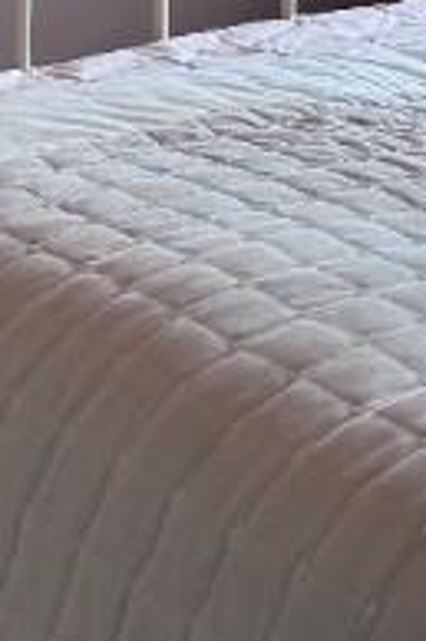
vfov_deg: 14.3
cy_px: -396
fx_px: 2347
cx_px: -26
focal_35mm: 132
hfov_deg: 10.3
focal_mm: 6.76
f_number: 1.78
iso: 125
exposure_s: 1/50
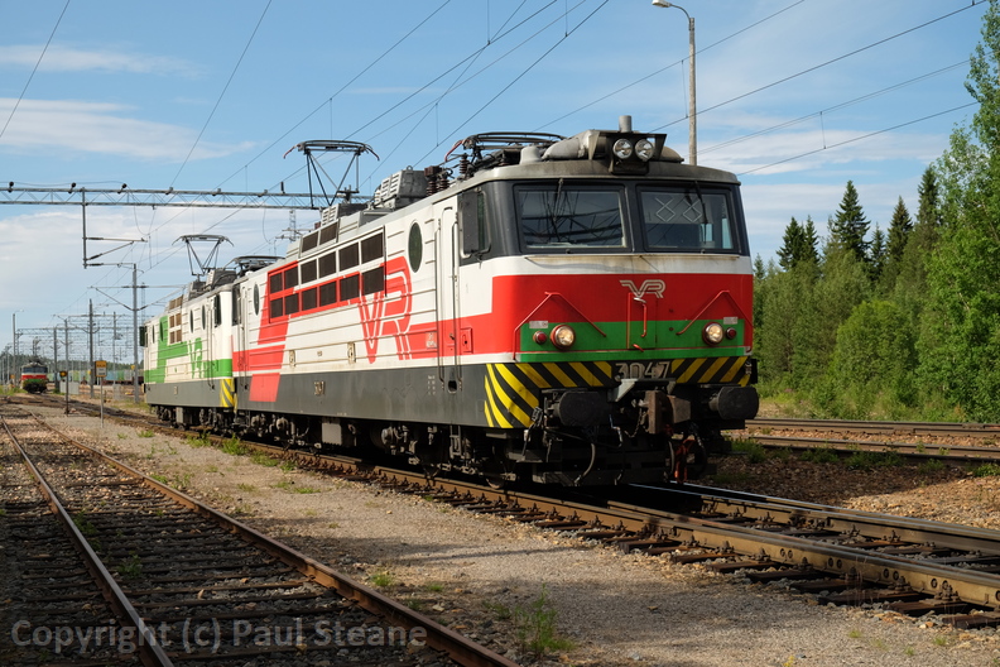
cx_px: 500
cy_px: 334
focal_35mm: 51
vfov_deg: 26.5
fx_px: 1417
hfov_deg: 38.9
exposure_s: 1/350
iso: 200
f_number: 7.1
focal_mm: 34.3
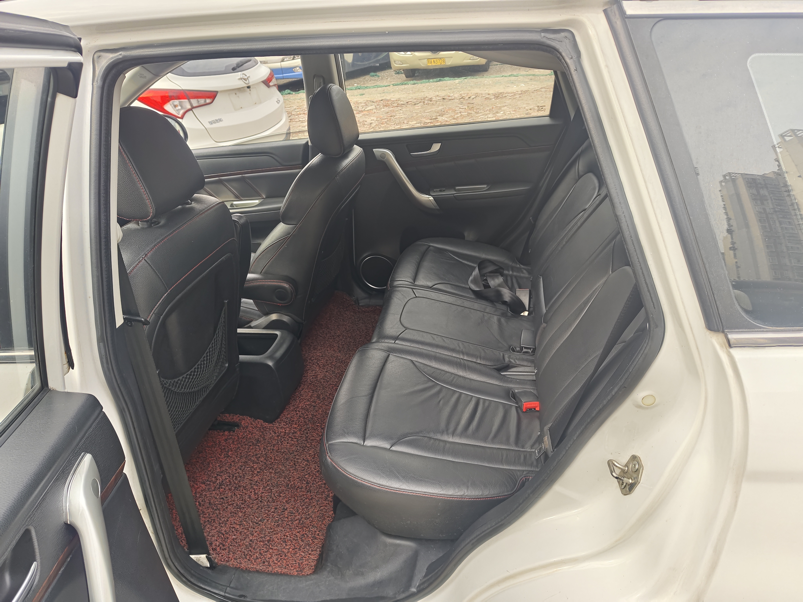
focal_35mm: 23
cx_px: 402
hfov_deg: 73.9
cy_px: 301
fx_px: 534
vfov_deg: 58.9
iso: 71
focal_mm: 5.56
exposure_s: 1/122
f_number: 1.88
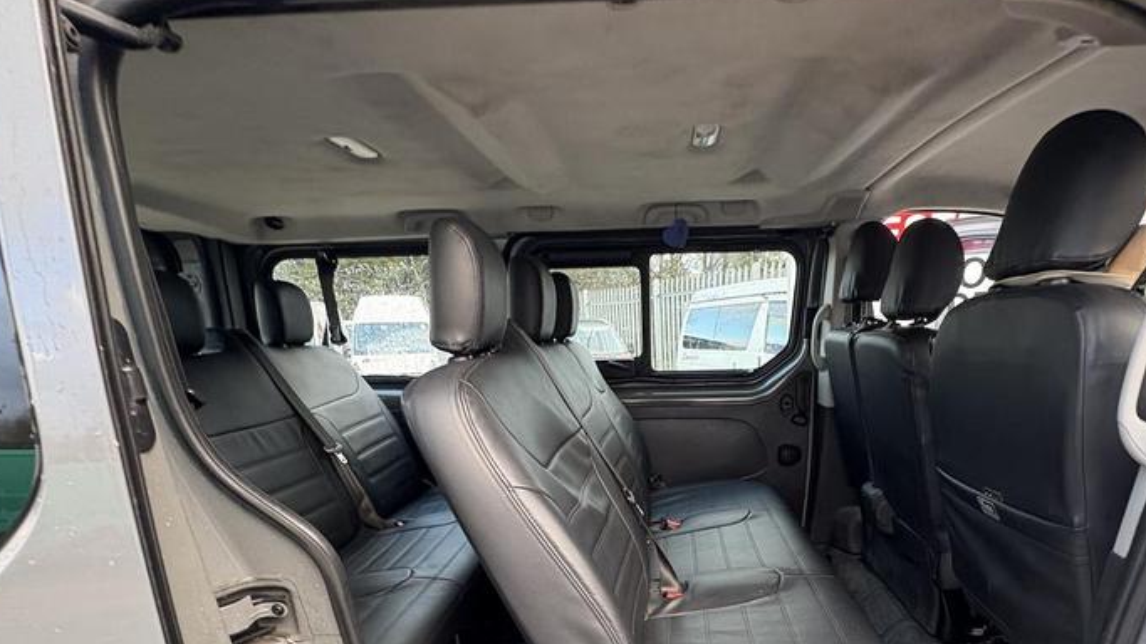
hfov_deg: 86.2
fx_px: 608
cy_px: 540
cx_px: 646
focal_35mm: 20
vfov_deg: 51.4
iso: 250
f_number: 2.2
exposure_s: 1/76
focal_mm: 2.22
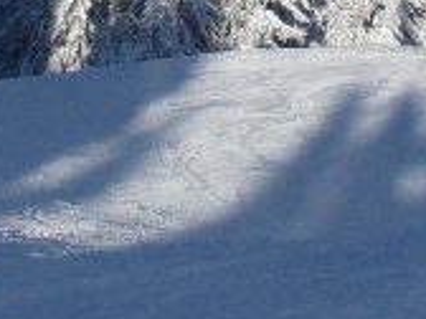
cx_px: 63
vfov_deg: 6.1
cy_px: -466
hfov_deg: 8.5
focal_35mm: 231
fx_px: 2843
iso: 80
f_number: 8.4
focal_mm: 6.3
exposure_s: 1/500
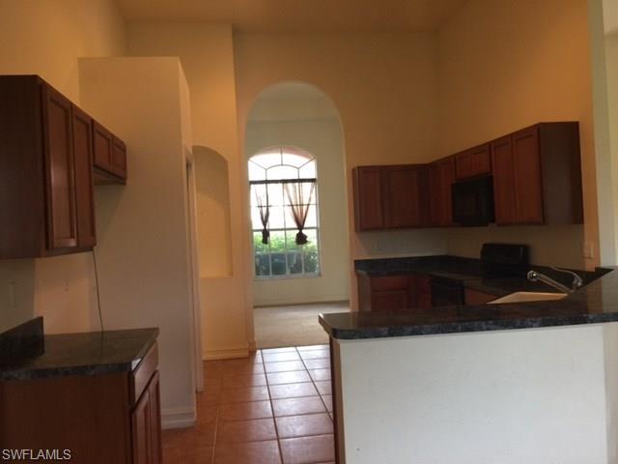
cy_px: 232
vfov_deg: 48.2
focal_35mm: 29
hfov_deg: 61.7
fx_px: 518
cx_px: 309
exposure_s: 1/15
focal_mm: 4.15
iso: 64
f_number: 2.2
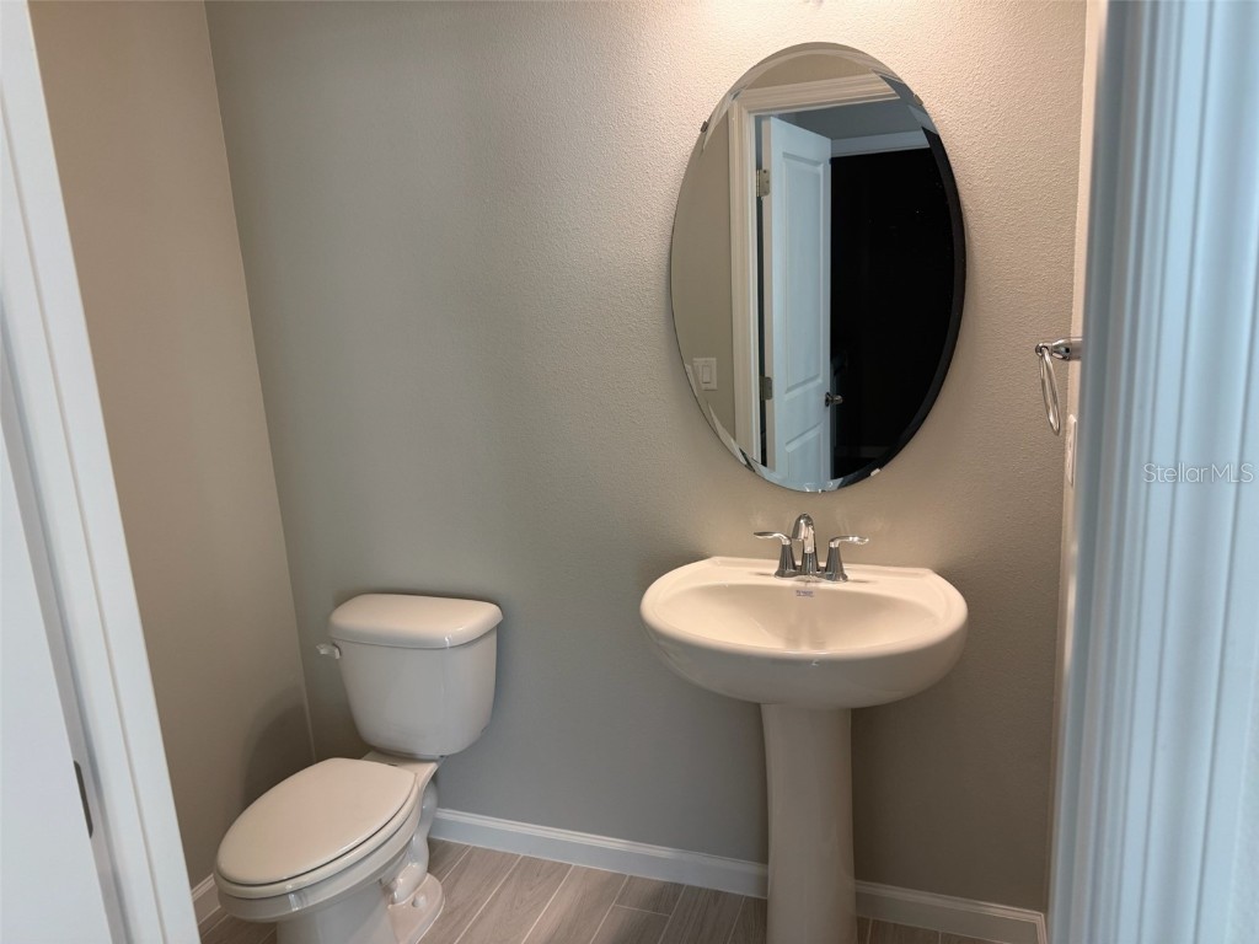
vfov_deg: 56.8
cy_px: 472
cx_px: 630
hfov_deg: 71.6
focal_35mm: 24
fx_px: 873
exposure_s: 1/120
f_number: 1.78
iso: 160
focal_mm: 6.76
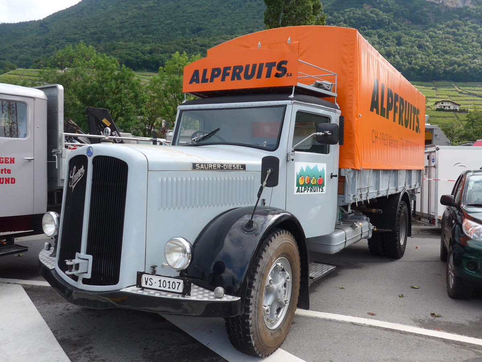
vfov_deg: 48.2
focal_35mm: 29
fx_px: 404
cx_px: 241
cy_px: 181
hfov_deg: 61.7
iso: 80
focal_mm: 6
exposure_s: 1/640
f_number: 2.8
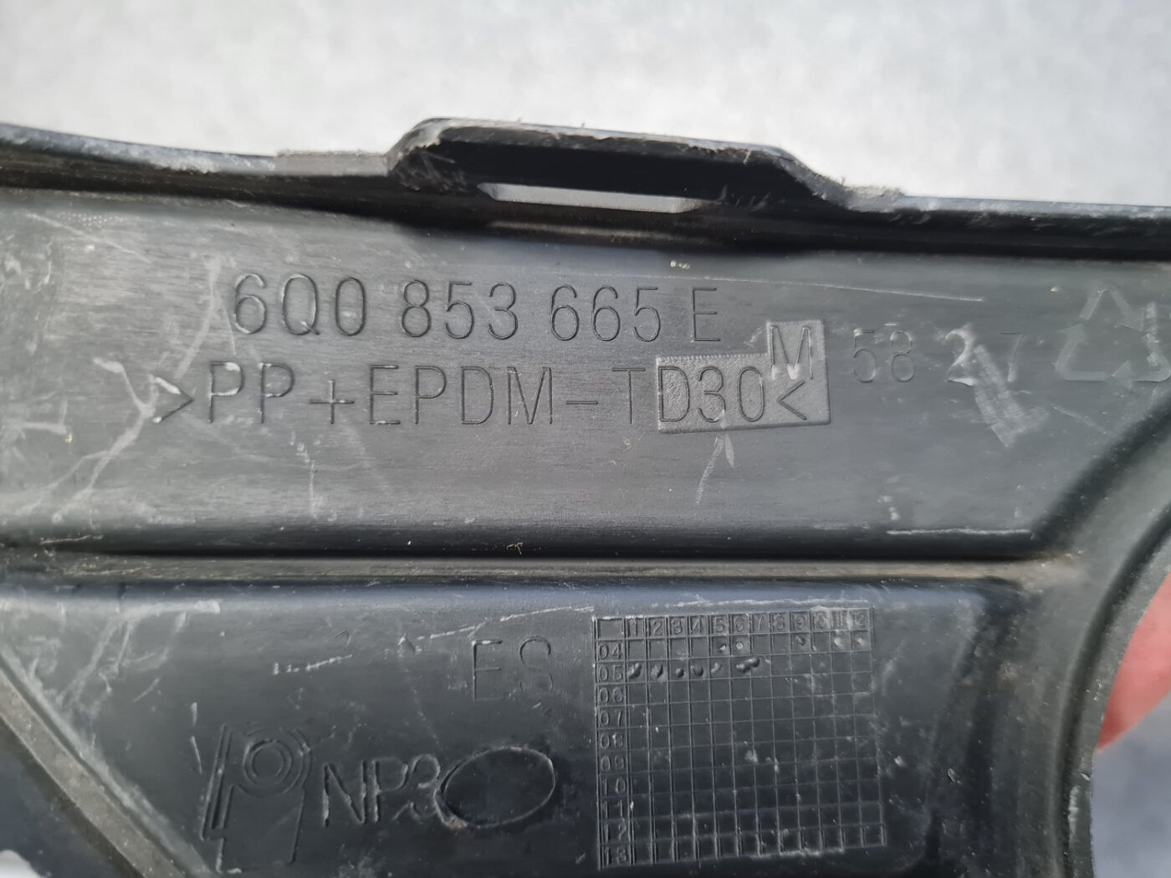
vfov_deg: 53.1
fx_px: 880
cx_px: 586
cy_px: 439
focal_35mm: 26
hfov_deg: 67.3
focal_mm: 5.4
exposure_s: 1/50
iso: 500
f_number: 1.8
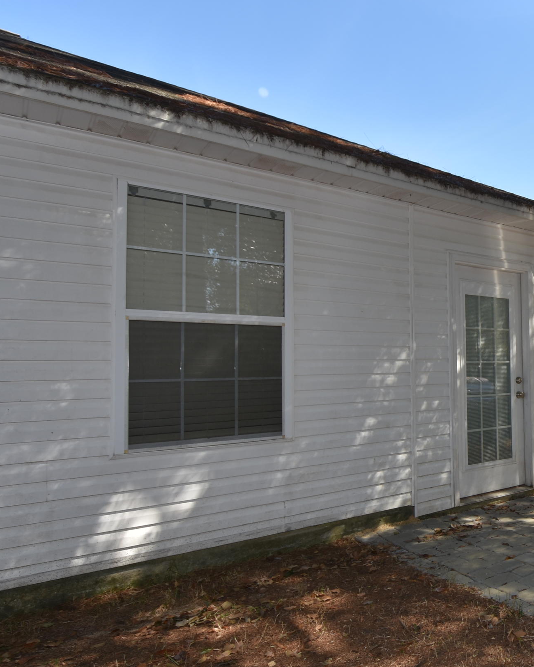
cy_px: 337
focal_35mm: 26
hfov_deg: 44.1
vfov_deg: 66.0
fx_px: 514
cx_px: 568
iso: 100
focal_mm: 10
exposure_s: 1/160
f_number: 6.3
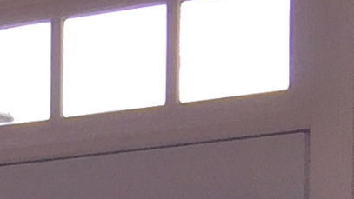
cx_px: -401
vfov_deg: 4.9
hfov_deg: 8.7
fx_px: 2187
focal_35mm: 233
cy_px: 660
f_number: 2.2
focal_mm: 4.15
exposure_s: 1/64
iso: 32
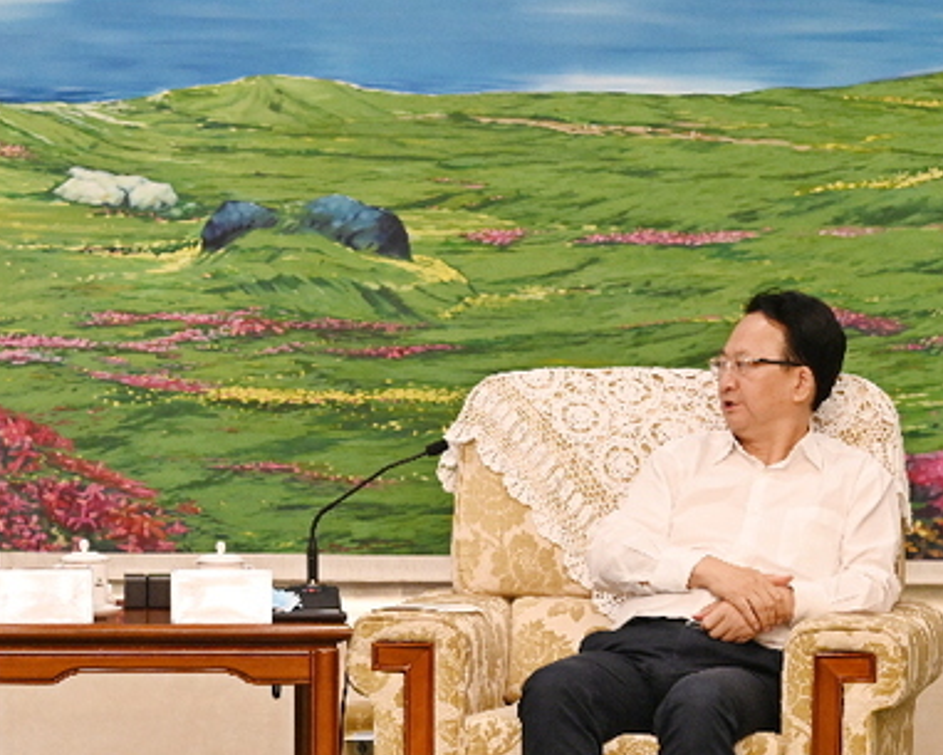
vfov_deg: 6.4
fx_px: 6700
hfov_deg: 8.0
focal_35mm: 240
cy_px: 548
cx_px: 198
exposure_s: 1/160
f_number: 5.6
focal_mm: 130
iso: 3200
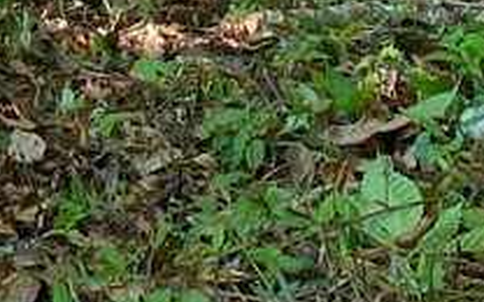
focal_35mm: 212
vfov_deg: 5.8
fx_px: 2796
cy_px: -588
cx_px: -207
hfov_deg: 9.6
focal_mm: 4.25
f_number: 1.8
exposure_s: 1/122
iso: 40
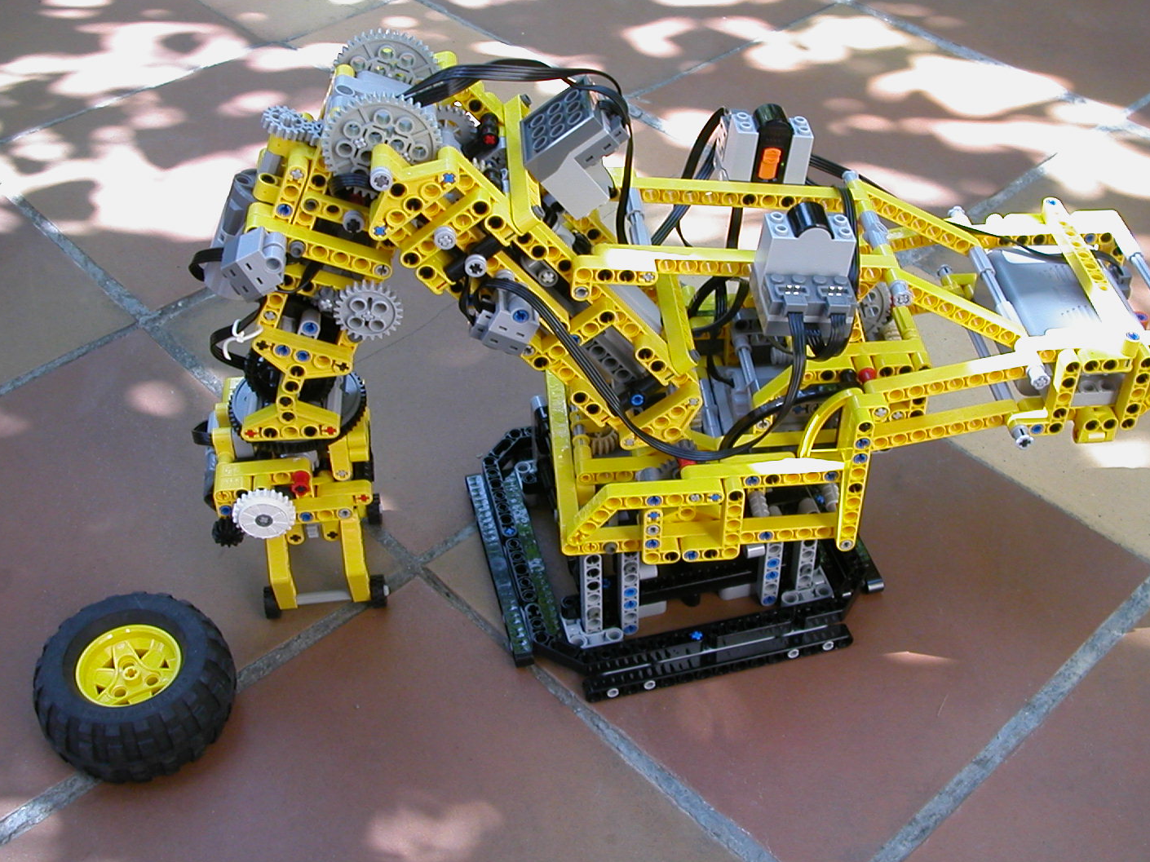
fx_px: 1395
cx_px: 606
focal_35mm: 42
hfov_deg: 44.8
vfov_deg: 34.3
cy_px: 434
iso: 100
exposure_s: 1/144
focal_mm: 5.6
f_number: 2.7
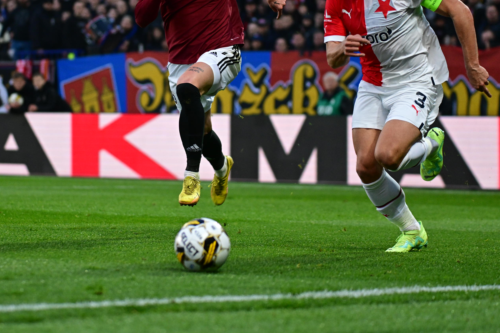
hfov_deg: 10.5
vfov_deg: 7.0
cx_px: 159
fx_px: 2722
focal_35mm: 196
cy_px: 97
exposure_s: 1/1250
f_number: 2.8
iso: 2000
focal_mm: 120
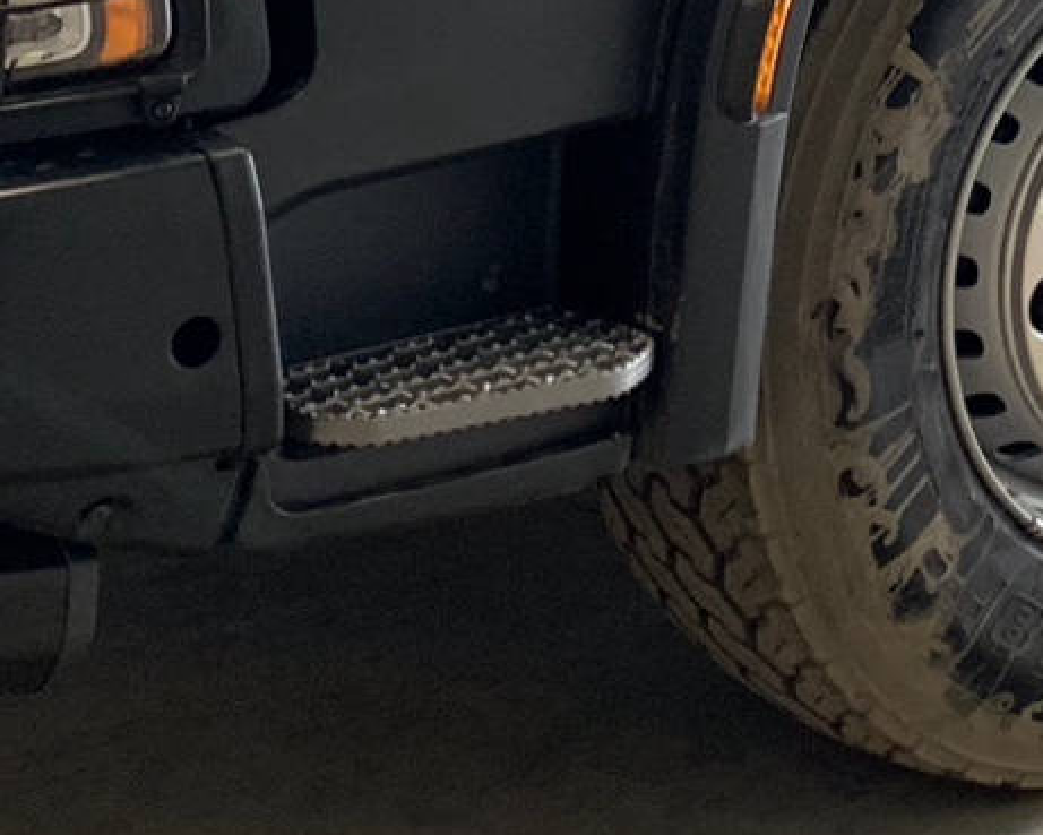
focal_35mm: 110
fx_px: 3396
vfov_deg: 12.4
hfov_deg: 17.0
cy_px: -808
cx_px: 1086
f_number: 1.8
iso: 125
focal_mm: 4.25
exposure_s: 1/50
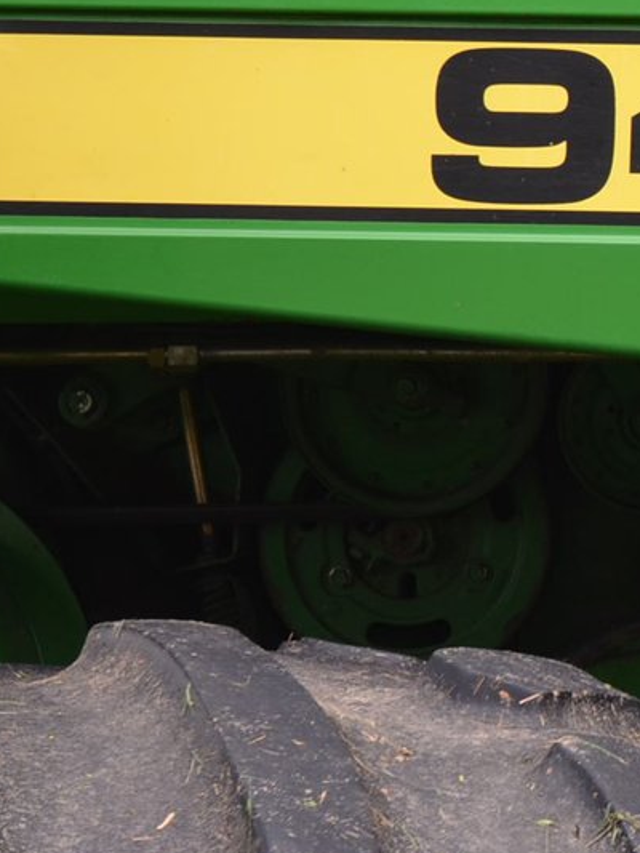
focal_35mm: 111
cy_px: 146
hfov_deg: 12.7
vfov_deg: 17.5
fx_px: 2735
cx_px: 920
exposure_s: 1/125
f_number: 5.6
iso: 280
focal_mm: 24
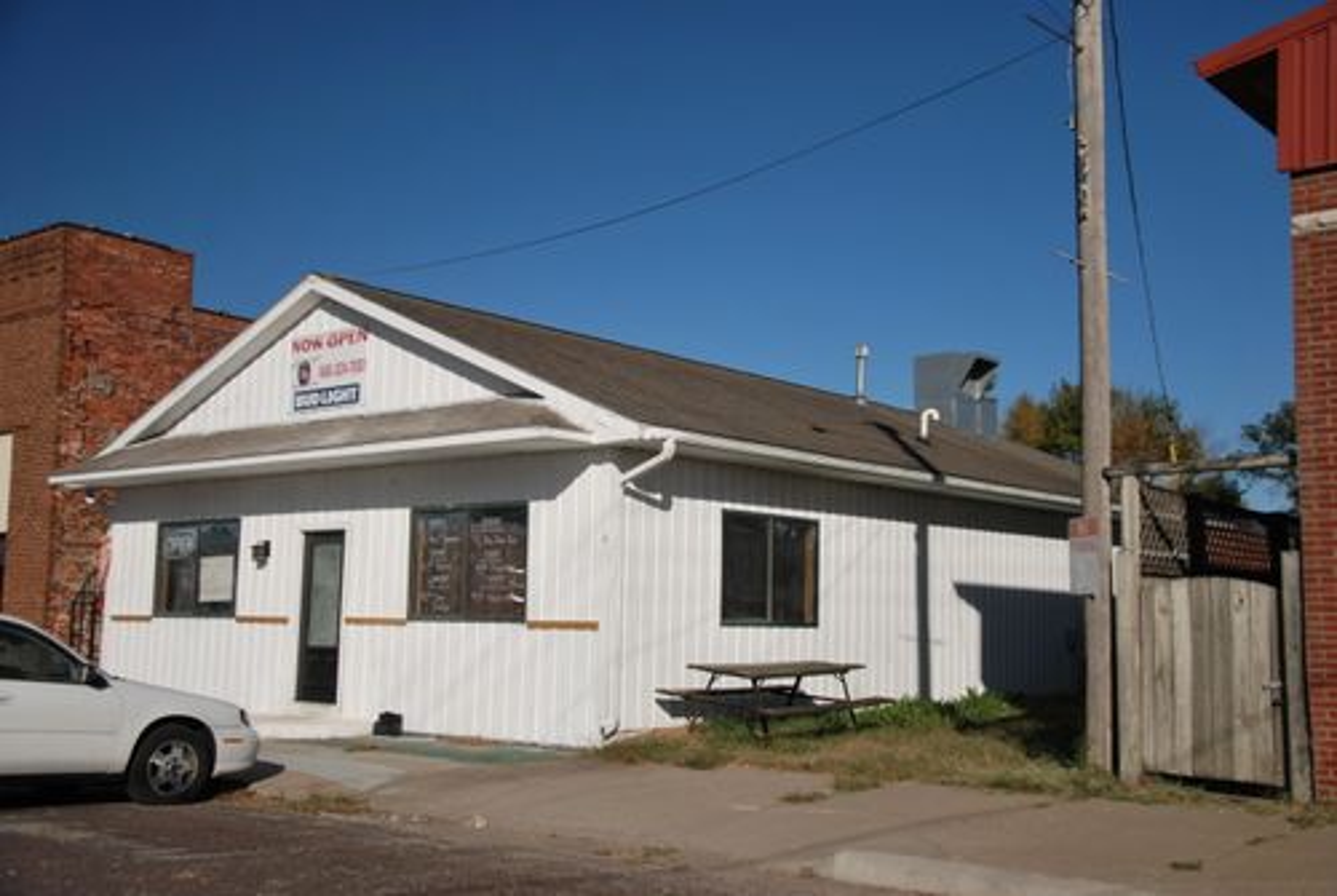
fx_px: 1451
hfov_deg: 49.5
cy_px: 448
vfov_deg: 34.3
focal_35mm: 39
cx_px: 668
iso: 100
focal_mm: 26
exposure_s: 1/1000
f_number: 4
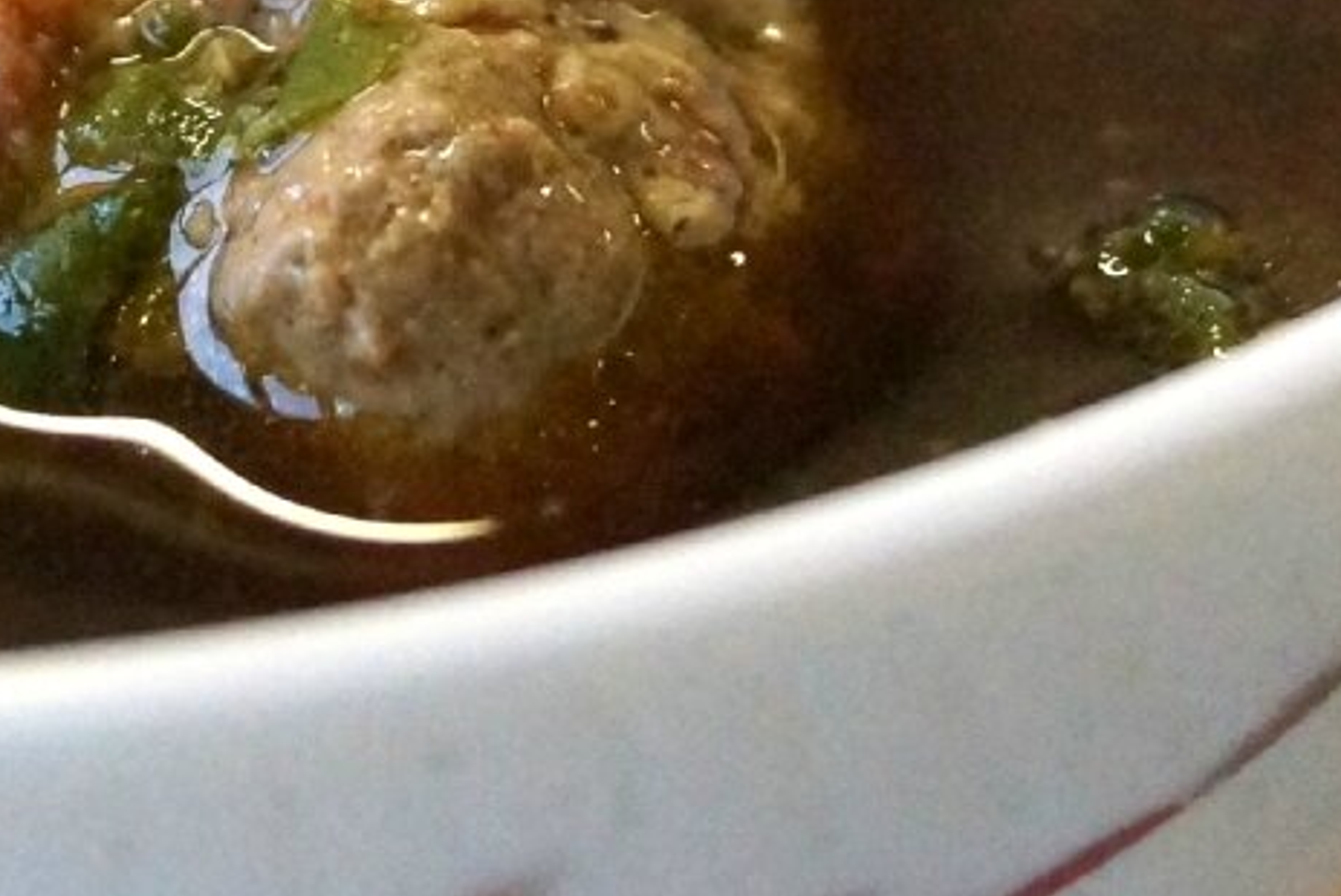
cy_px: 136
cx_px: 338
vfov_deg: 7.4
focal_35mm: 185
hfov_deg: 11.1
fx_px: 6895
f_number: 4.5
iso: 3200
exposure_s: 1/125
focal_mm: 28
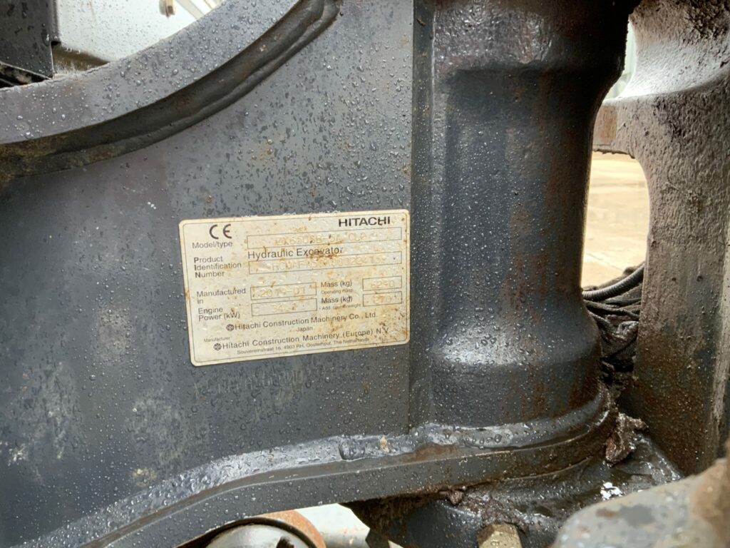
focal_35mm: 29
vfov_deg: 48.2
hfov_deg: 61.7
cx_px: 365
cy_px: 274
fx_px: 612
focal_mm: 3
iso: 80
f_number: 1.8
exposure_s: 1/60
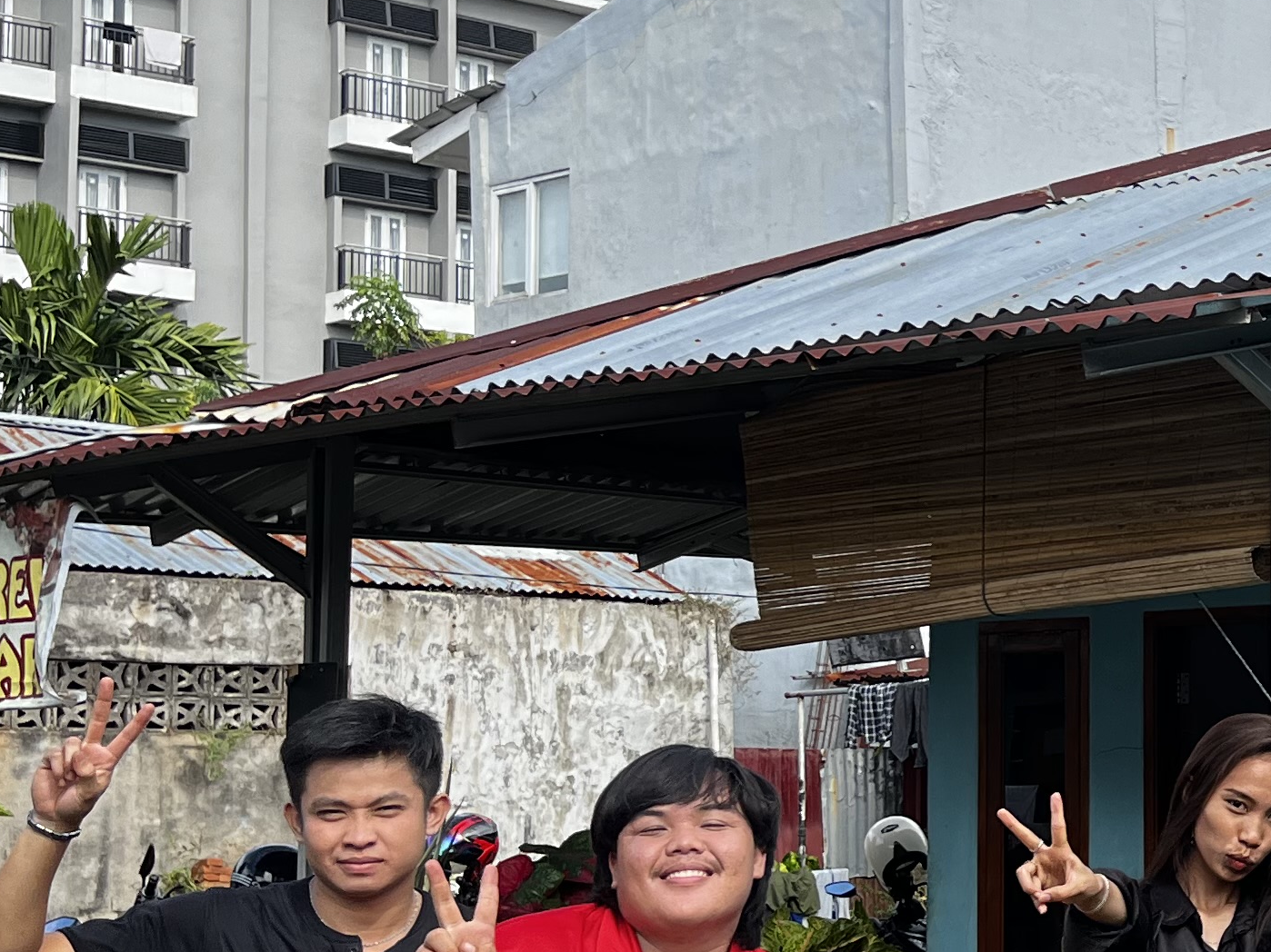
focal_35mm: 75
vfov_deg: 19.6
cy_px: 619
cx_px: 1677
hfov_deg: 23.0
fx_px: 2753
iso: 50
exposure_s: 1/1776
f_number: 1.6
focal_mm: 5.1
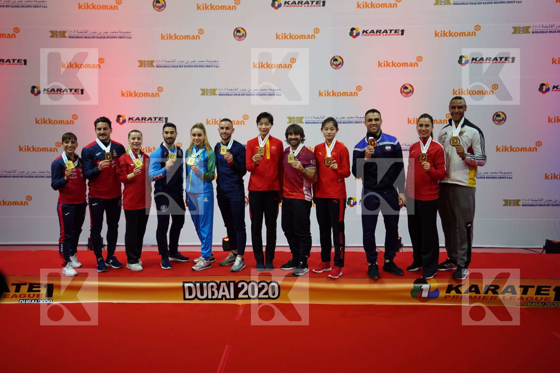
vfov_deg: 37.9
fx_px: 544
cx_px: 280
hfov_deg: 54.4
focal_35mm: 35
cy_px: 186
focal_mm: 35
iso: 320
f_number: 2.8
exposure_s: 1/80
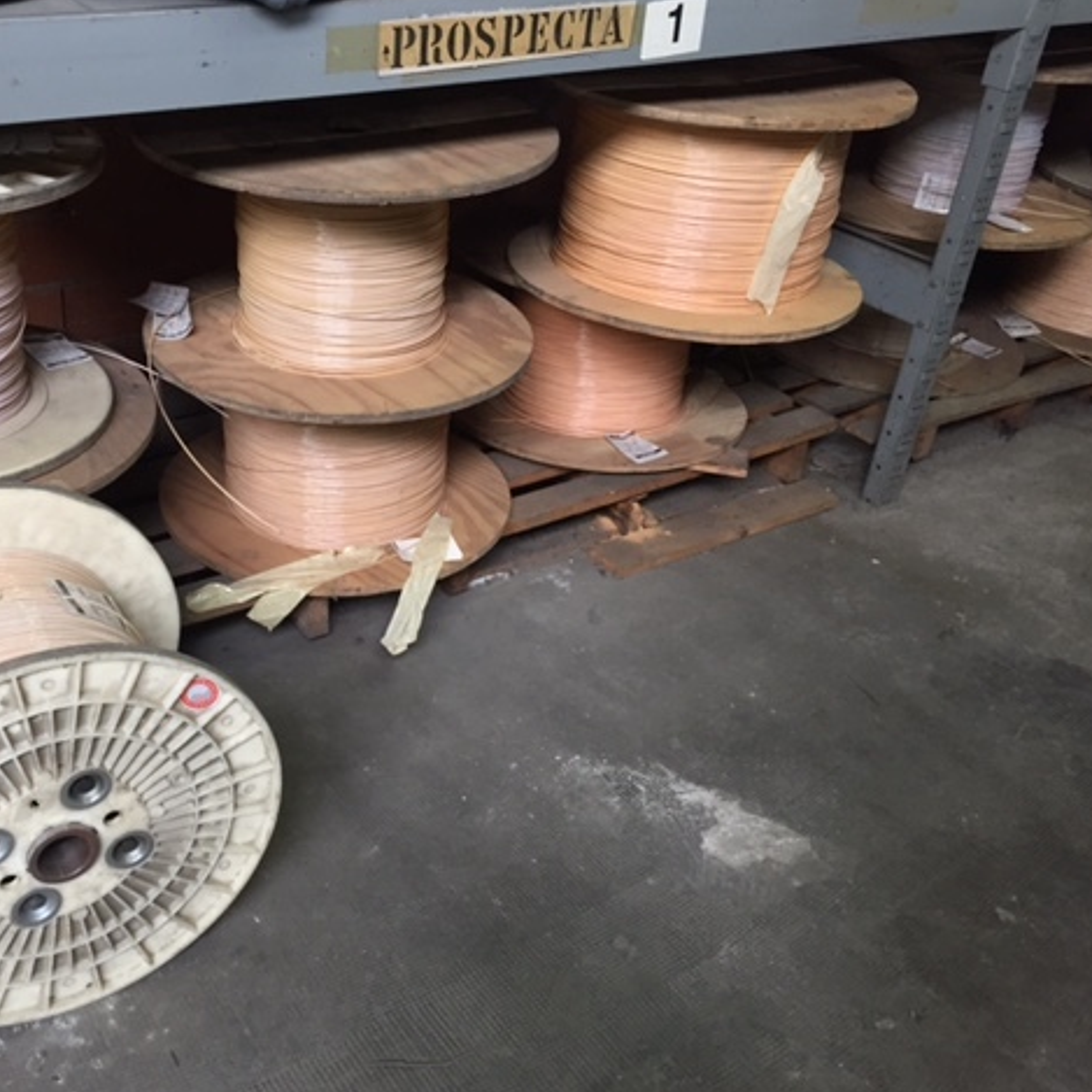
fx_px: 1249
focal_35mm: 35
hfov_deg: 46.6
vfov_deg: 47.2
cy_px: 545
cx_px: 382
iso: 125
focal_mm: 4.15
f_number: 2.2
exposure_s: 1/33
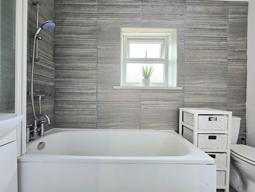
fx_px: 96
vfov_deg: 89.9
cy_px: 96
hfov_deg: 106.2
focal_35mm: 13
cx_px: 128
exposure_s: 1/50.3
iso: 64
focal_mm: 2.2
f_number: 2.2
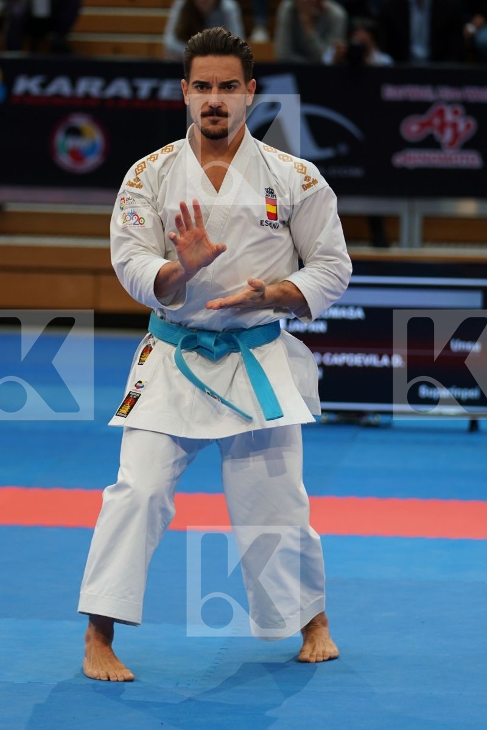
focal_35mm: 186
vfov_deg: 11.1
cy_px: 365
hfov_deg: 7.4
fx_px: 3774
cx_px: 244
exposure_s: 1/400
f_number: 2.8
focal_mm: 124
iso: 500
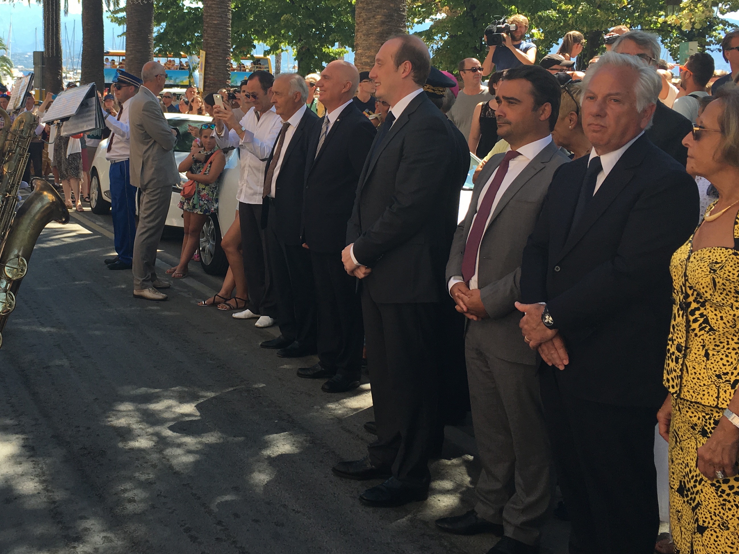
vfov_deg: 31.8
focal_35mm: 45
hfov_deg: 41.4
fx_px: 961
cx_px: 237
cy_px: 171
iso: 25
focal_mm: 4.15
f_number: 2.2
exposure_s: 1/398
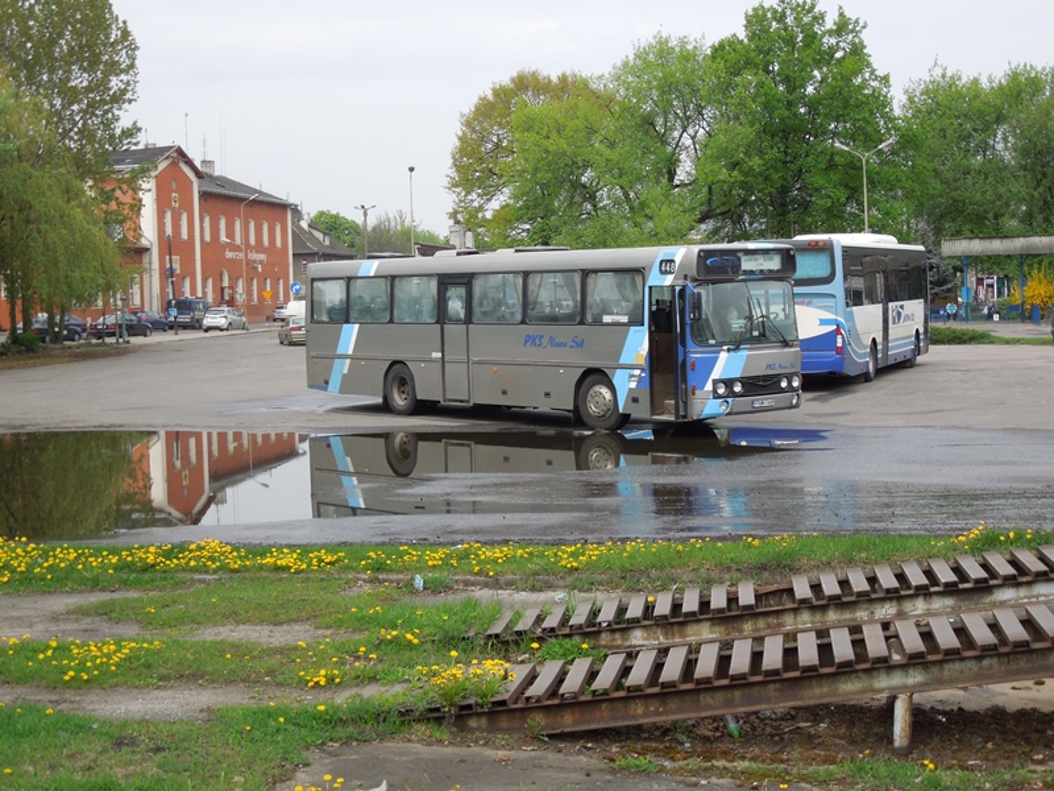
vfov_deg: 27.0
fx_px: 1644
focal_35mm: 54
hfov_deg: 35.5
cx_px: 527
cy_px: 396
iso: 100
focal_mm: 9.8
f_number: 4.2
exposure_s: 1/400
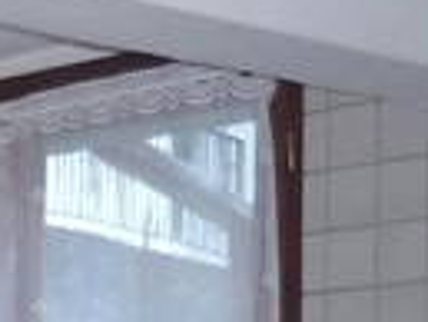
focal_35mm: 202
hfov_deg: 9.0
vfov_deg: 6.9
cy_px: 830
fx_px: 2500
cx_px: -554
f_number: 2.8
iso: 320
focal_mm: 5.5
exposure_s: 1/30
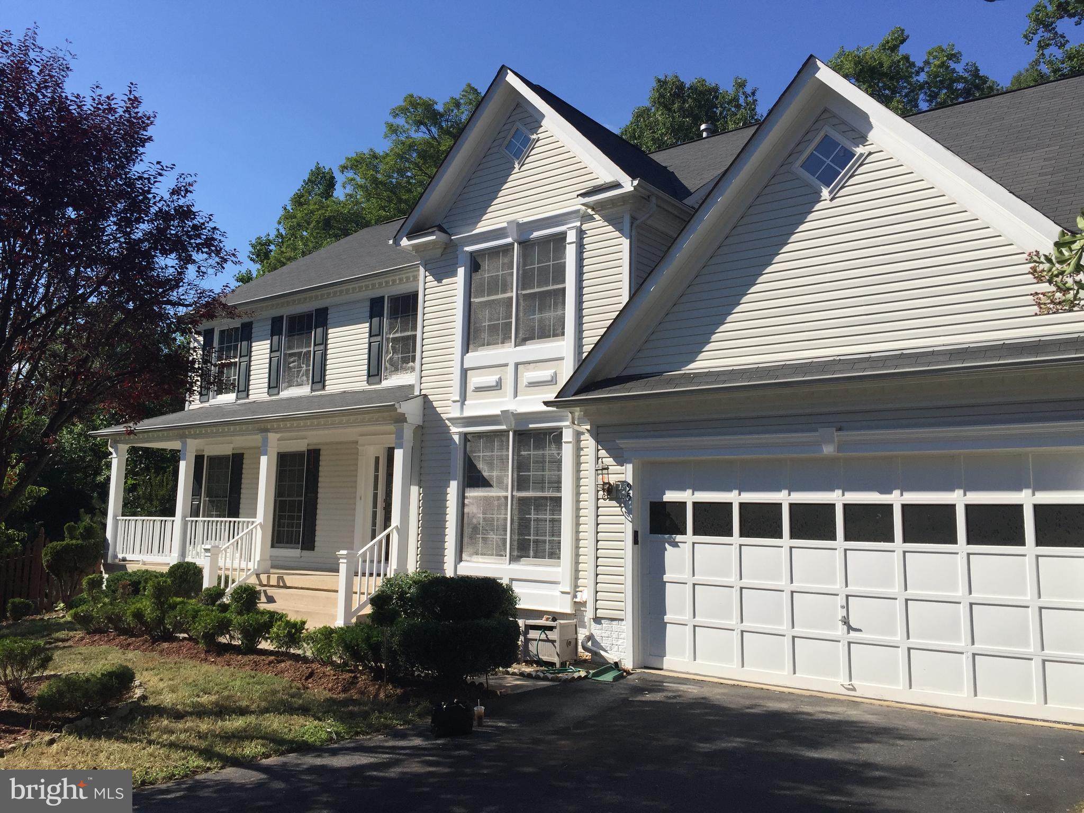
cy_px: 406
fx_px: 908
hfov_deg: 61.7
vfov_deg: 48.2
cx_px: 542
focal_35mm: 29
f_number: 2.2
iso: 32
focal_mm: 4.15
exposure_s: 1/2825
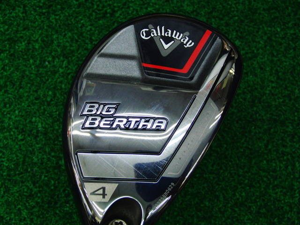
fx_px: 373
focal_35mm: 43
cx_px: 150
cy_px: 112
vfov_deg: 33.6
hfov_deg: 43.9
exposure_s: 1/80
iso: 400
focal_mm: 7.54
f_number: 3.7
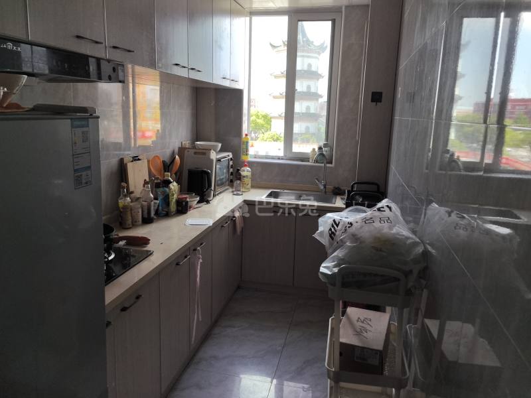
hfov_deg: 65.3
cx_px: 266
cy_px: 199
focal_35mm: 27
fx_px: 414
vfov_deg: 51.4
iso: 50
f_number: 2
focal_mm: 5.75
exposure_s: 1/248
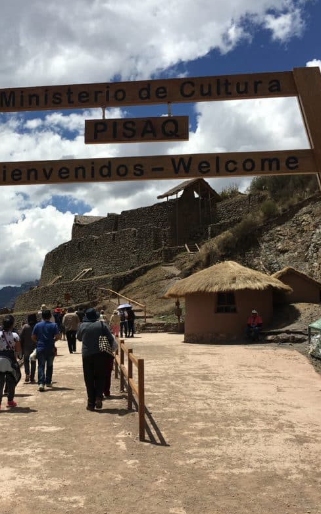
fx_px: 588
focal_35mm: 42
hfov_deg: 30.4
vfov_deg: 47.1
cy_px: 289
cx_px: 115
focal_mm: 4.15
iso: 25
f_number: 2.2
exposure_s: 1/3344
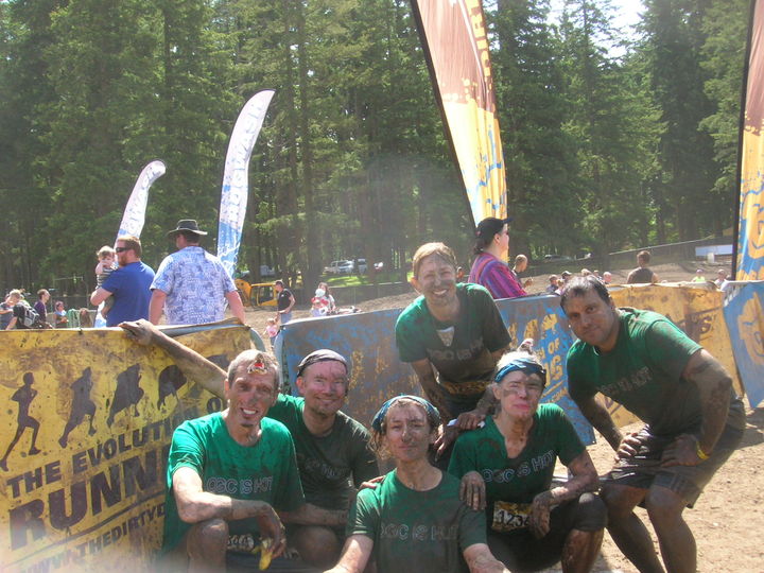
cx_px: 382
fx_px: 927
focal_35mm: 42
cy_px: 286
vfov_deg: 34.3
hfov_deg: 44.8
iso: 90
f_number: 5.2
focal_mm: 7
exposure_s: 1/144
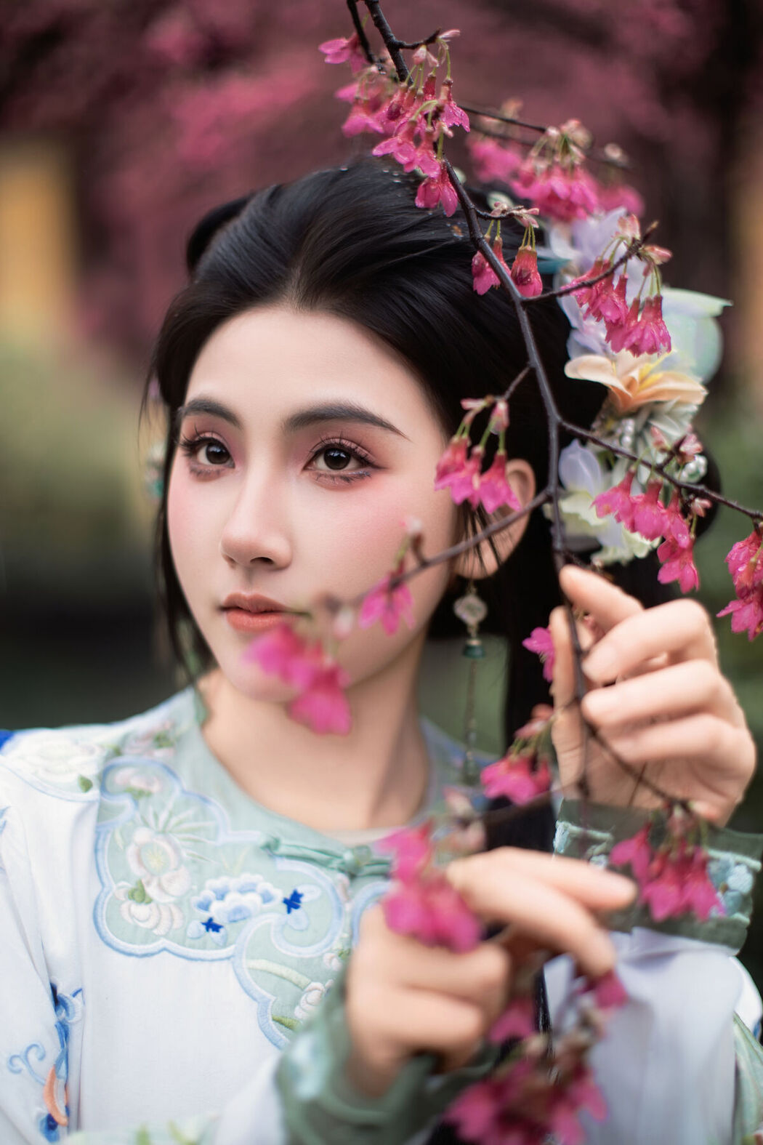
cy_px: 572
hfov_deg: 27.5
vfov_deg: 40.3
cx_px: 382
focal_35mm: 49
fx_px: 1558
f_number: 1.6
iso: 100
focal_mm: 50
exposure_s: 1/200
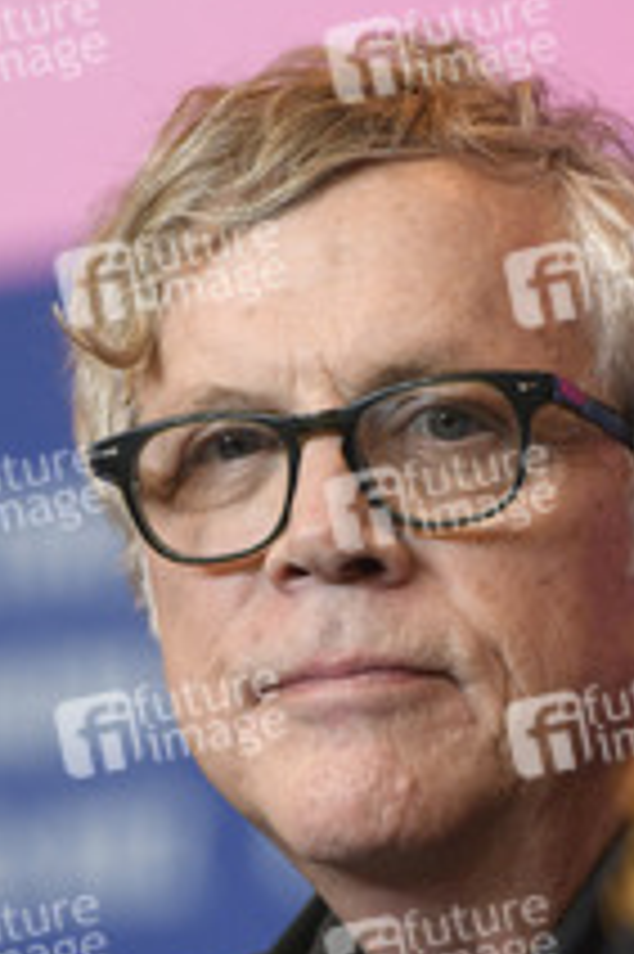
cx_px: 501
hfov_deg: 3.2
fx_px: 11271
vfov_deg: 4.8
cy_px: 612
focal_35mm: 426
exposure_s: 1/250
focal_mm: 200
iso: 1250
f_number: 3.2
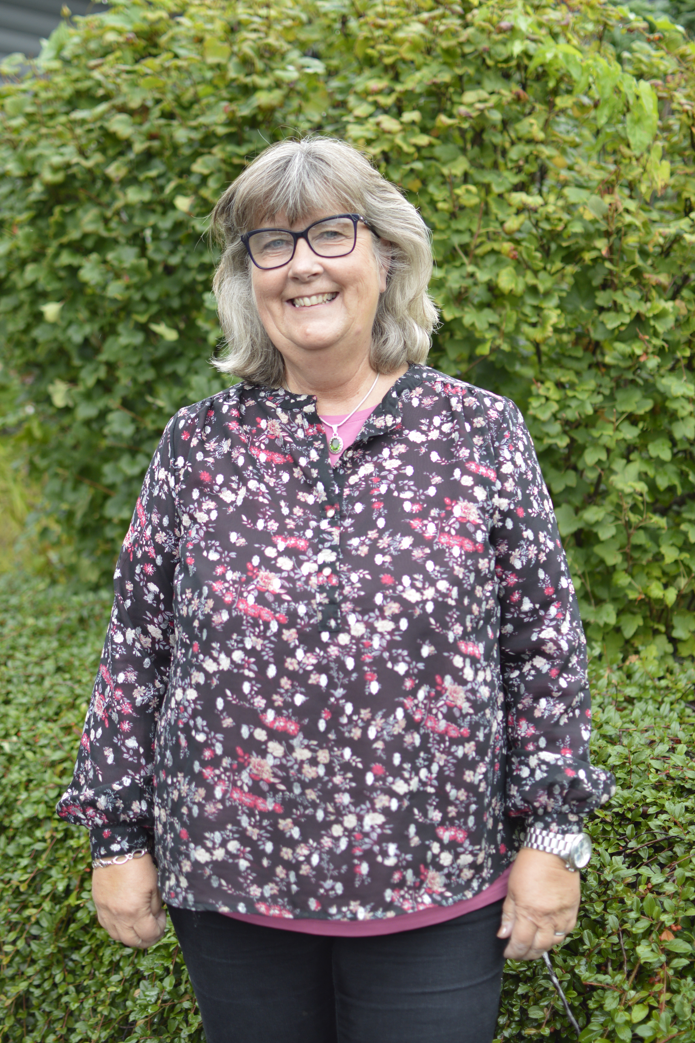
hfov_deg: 25.3
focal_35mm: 54
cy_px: 513
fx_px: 1549
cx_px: 346
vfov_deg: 37.2
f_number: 1.8
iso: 200
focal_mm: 35
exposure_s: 1/320
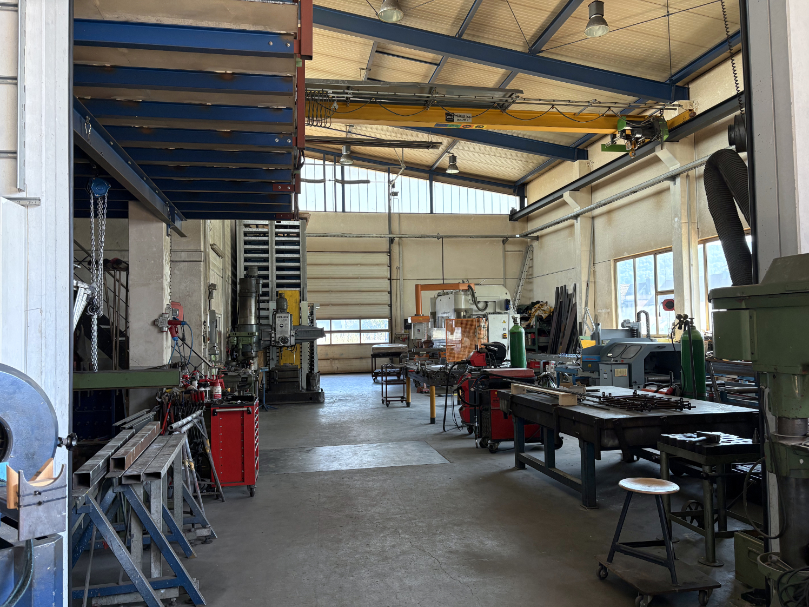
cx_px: 404
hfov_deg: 67.3
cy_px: 304
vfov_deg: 53.1
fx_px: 608
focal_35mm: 26
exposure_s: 1/69
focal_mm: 6
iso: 125
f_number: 1.6
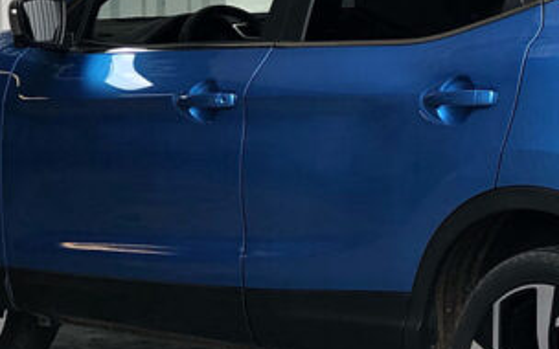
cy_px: 73
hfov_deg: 13.0
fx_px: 2422
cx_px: 544
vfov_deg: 8.2
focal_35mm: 159
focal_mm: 6.6
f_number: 2.8
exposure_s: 1/60
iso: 20
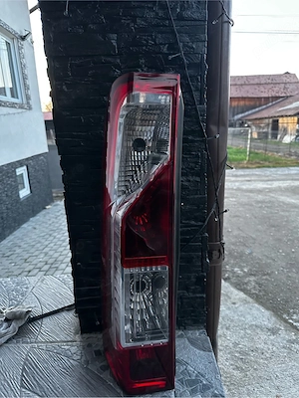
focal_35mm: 24
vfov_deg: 71.6
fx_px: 276
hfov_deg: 56.8
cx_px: 150
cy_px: 199
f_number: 1.78
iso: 1000
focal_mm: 6.86
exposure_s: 1/58
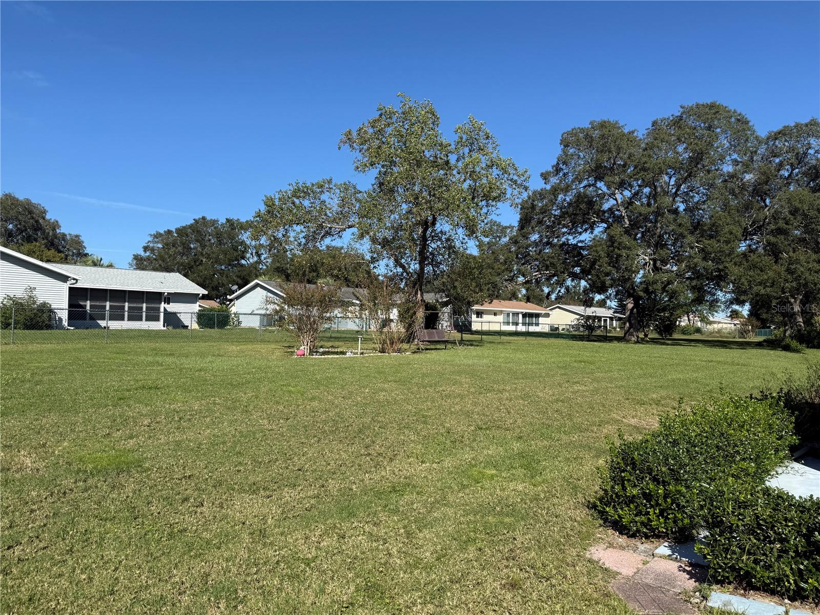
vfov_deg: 56.8
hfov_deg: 71.6
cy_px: 308
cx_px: 410
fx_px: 569
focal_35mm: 24
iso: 80
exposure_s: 1/4167
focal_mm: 6.76
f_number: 1.78
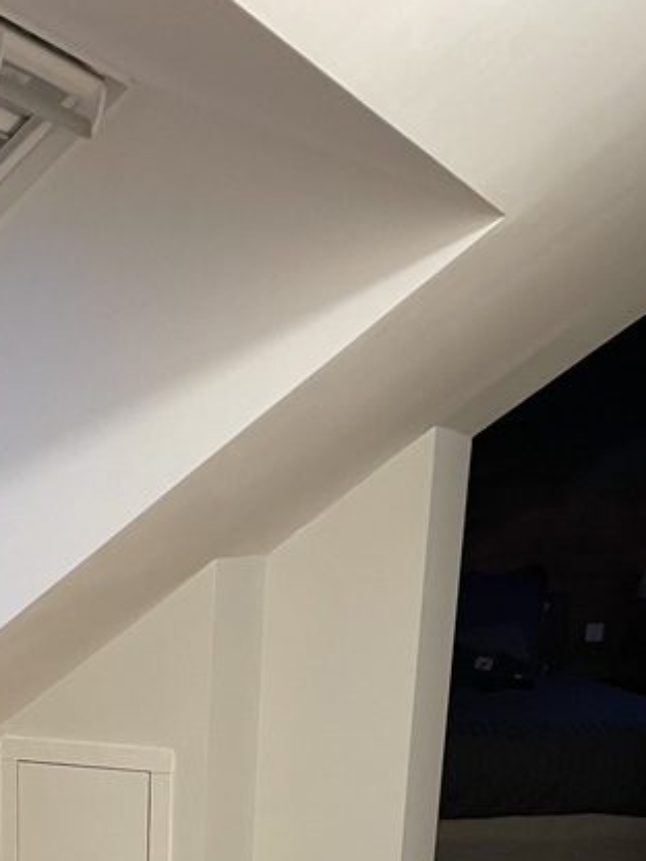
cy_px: 969
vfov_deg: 27.8
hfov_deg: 22.7
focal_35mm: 63
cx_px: 62
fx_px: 1568
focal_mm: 4.2
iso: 400
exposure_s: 1/50
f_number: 1.6
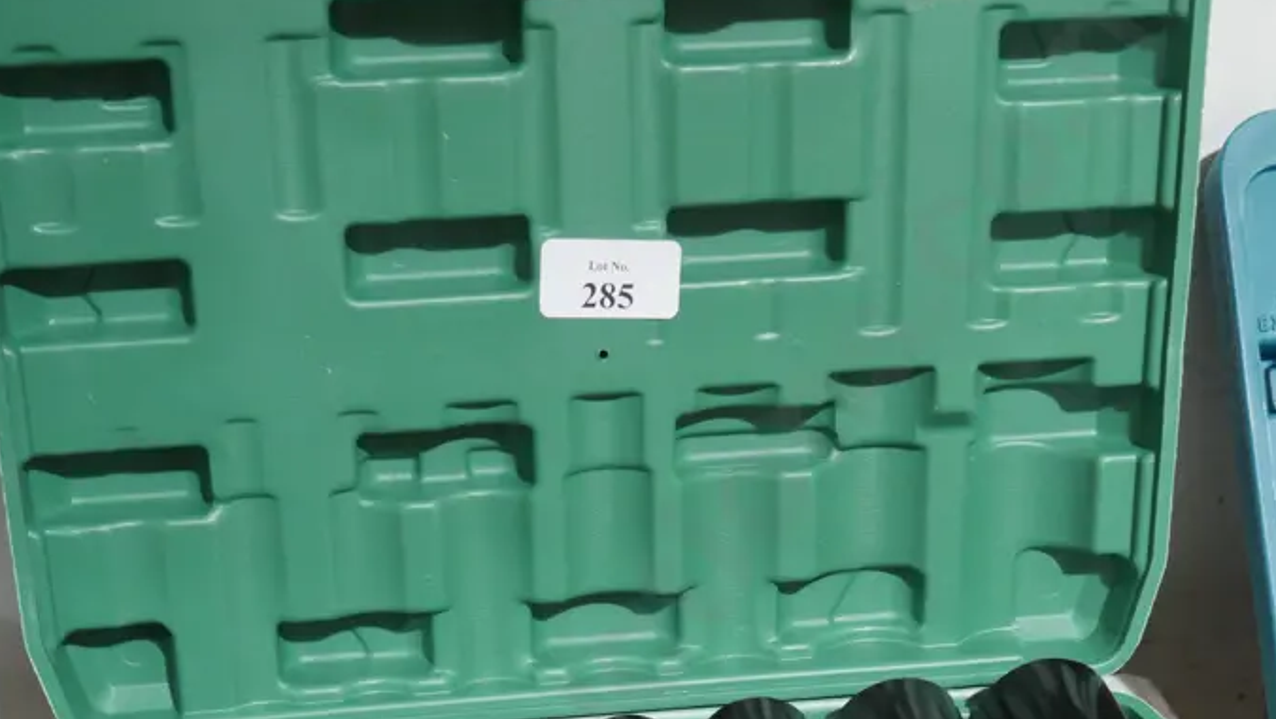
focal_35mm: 66
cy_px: 719
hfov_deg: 31.9
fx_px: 2234
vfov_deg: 17.8
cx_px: 594
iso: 1600
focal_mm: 20
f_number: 4.4
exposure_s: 1/60
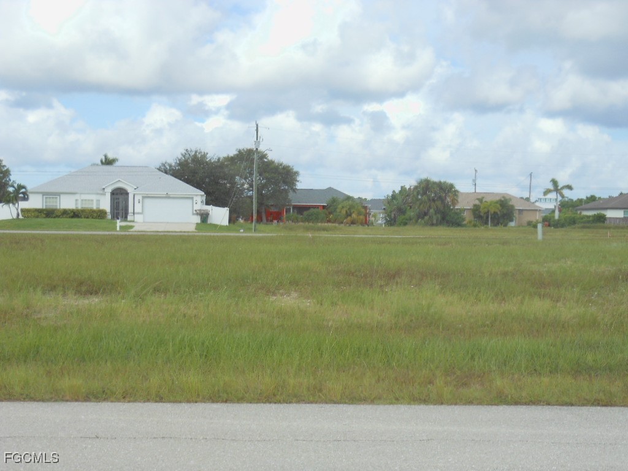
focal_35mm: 76
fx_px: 1379
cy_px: 236
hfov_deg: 25.7
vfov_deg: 19.4
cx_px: 314
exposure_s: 1/500
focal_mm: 13.6
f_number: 4.4
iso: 80
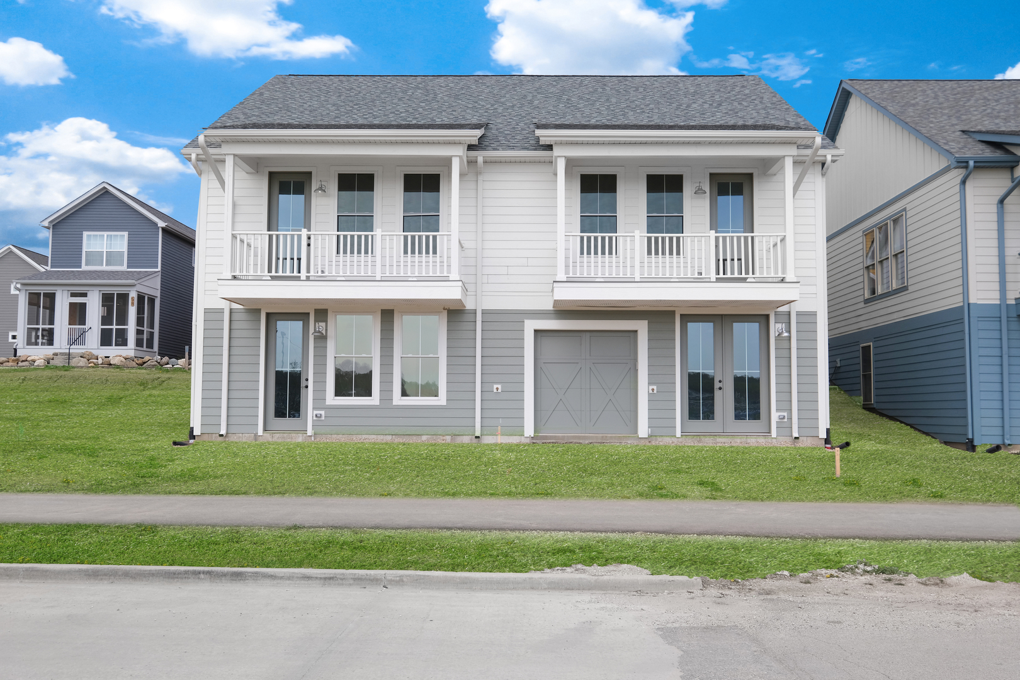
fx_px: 935
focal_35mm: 33
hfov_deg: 57.2
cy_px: 340
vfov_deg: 40.0
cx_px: 510
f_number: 5.6
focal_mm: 21.9
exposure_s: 1/280
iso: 160
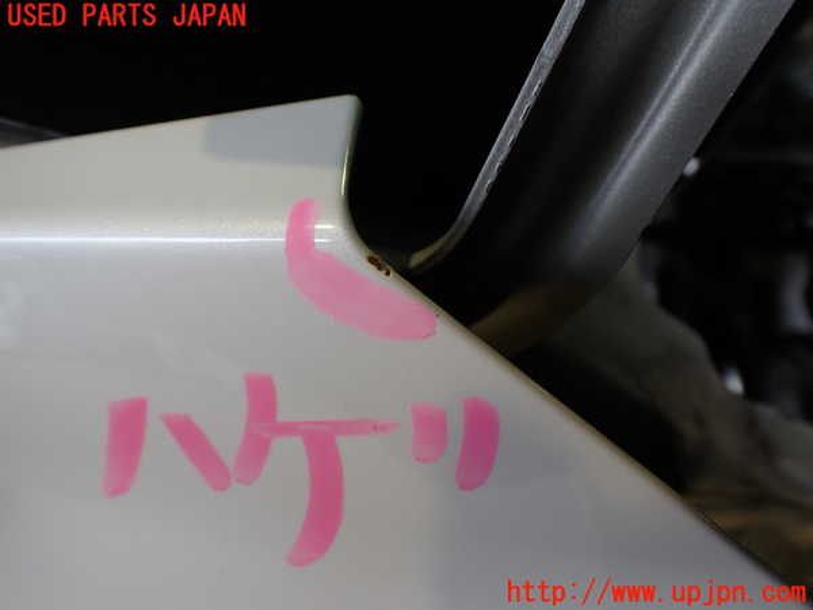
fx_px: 705
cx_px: 406
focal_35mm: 30
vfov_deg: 46.8
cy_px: 305
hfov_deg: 60.0
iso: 125
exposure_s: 1/125
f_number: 2.3
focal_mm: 5.4
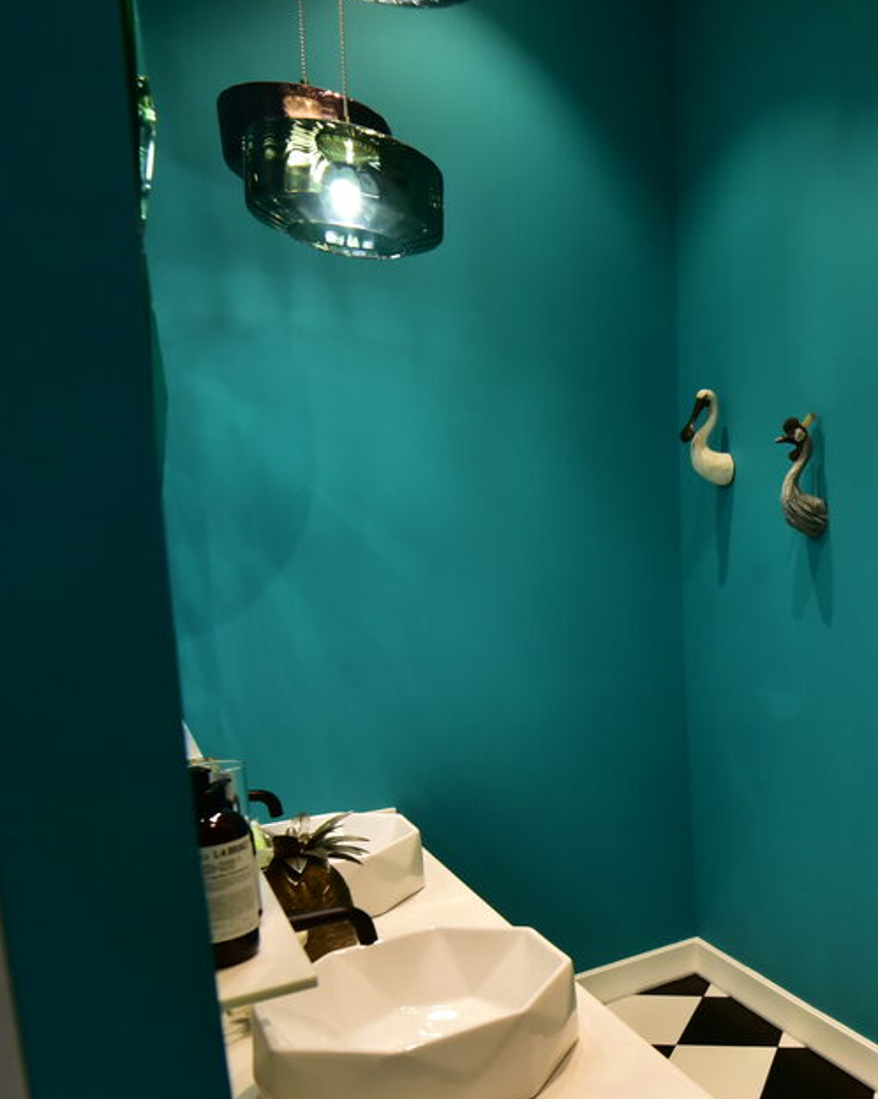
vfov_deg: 63.4
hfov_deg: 42.1
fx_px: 877
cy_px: 672
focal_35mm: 27
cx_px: 964
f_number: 7.1
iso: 800
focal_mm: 14
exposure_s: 1/50
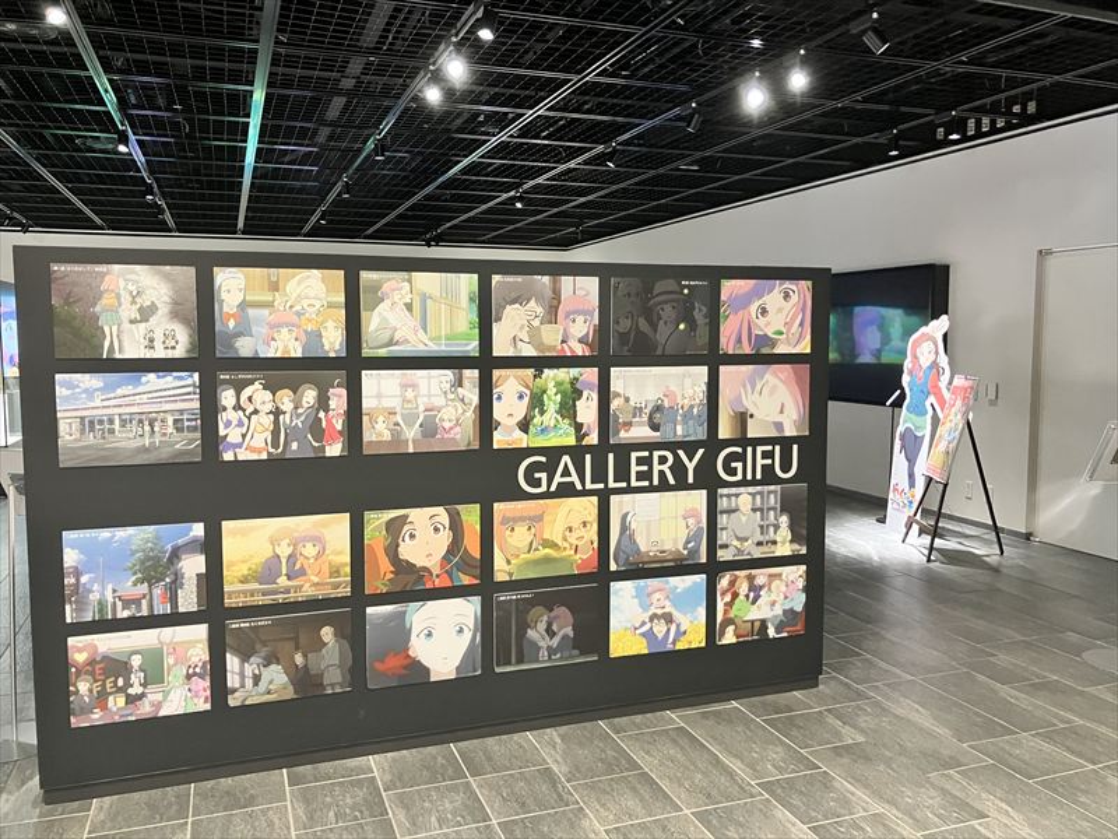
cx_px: 559
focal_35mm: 28
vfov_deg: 49.7
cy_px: 420
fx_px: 904
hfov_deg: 63.4
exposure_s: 1/60
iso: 320
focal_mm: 3.99
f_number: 1.8
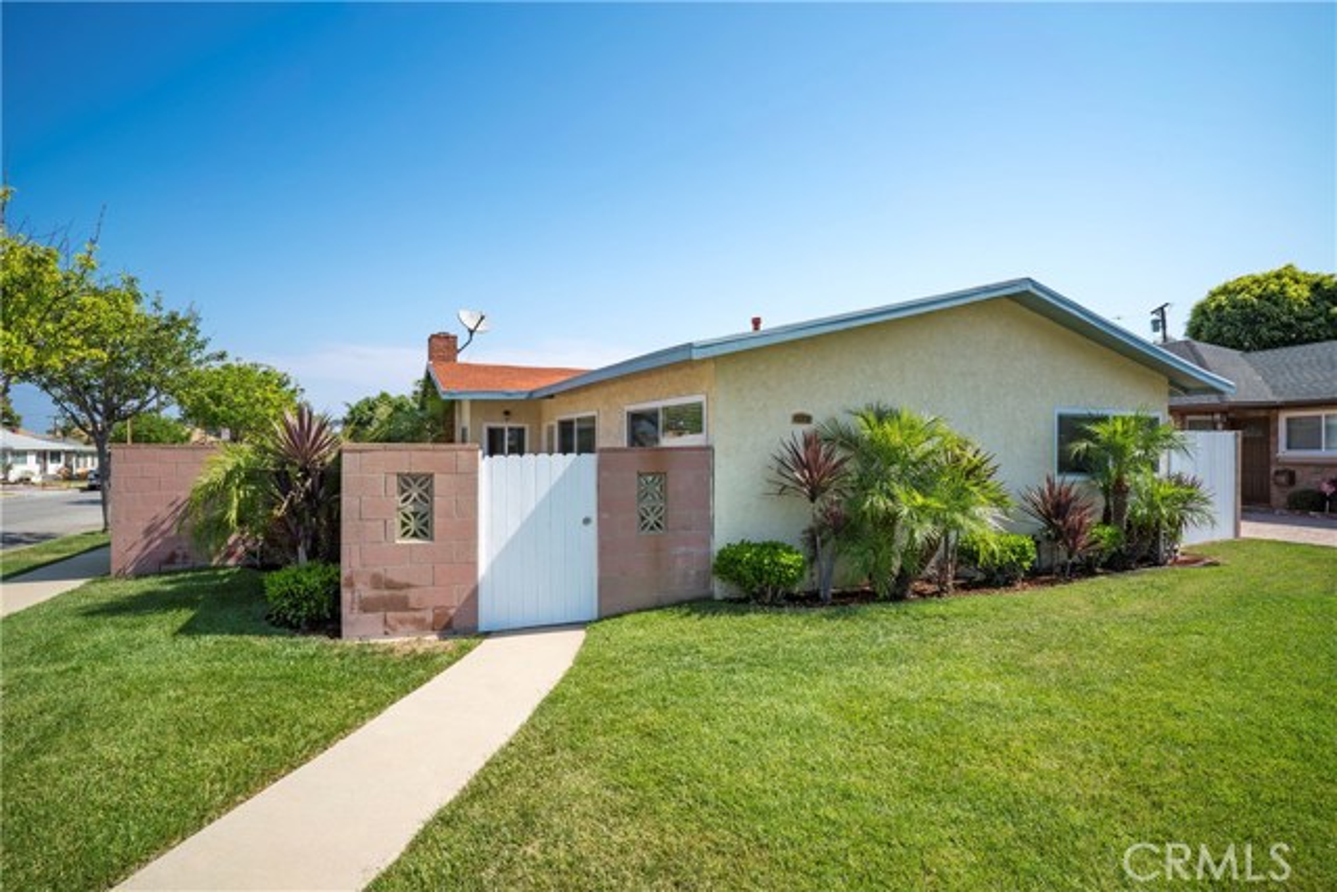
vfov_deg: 67.4
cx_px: 668
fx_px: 669
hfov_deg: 90.0
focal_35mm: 18
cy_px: 446
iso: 125
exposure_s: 1/640
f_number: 14
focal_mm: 18
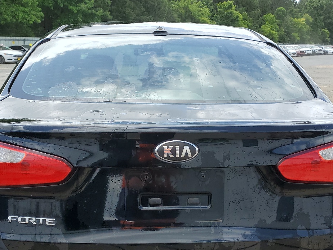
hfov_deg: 42.1
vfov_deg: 31.6
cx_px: 164
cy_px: 185
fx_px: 433
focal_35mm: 45
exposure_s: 1/1429
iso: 50
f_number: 1.5
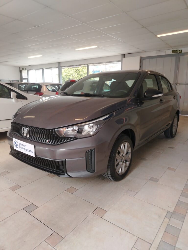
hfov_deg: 56.8
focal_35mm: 24
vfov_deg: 71.6
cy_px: 125
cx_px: 94
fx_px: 174
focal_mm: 5.25
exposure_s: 1/100
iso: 466
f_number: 1.75
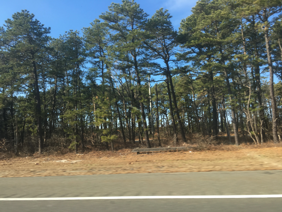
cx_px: 141
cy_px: 106
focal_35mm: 29
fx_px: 236
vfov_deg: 48.2
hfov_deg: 61.7
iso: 25
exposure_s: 1/340
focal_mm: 4.15
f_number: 2.2
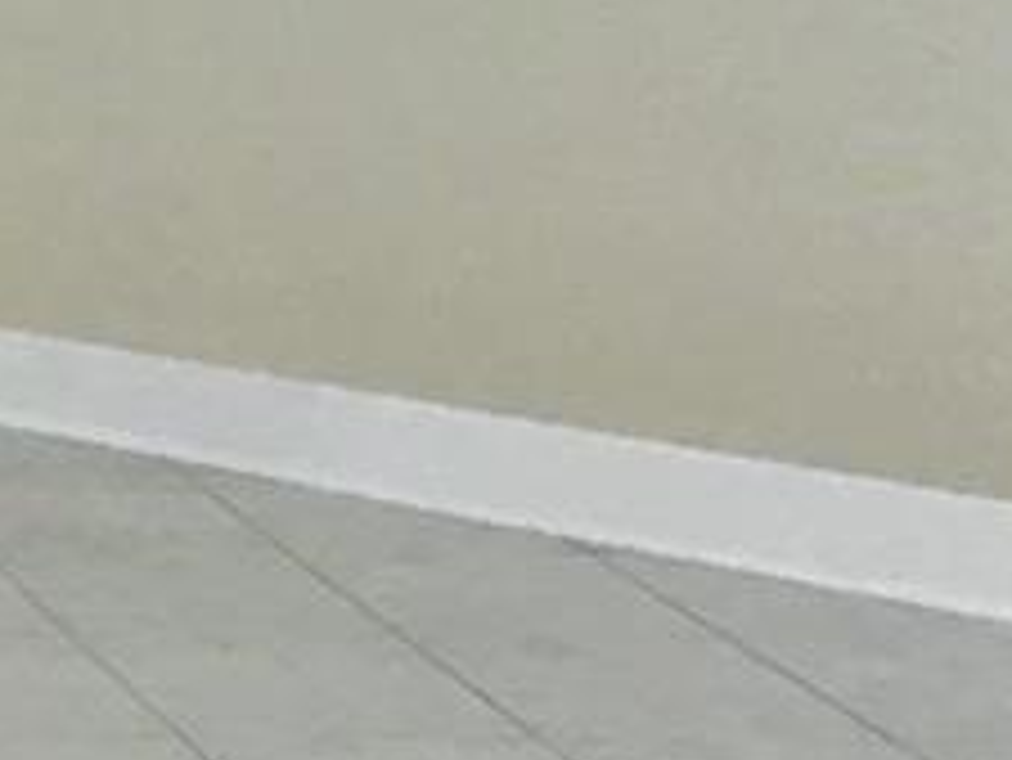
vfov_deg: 10.4
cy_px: -76
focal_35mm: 141
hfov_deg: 12.2
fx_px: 4124
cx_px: -1093
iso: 32
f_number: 2.4
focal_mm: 3.3
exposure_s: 1/30
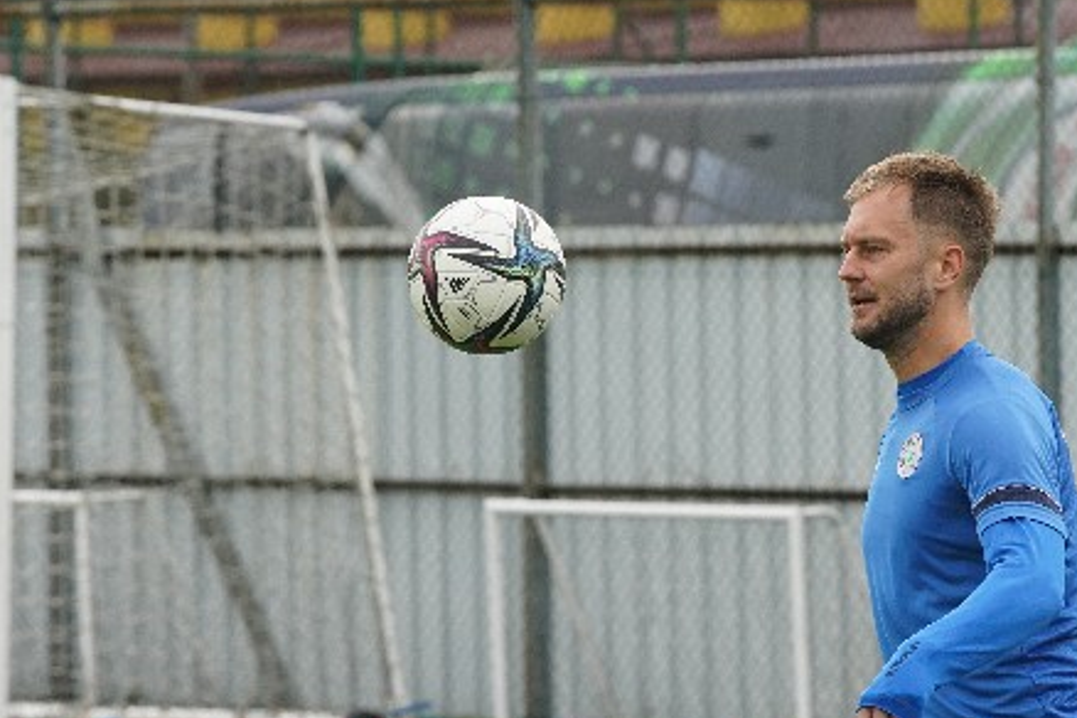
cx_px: 757
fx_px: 9154
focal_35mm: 306
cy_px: 400
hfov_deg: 6.7
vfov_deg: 4.5
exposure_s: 1/2000
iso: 3200
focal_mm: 200
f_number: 8
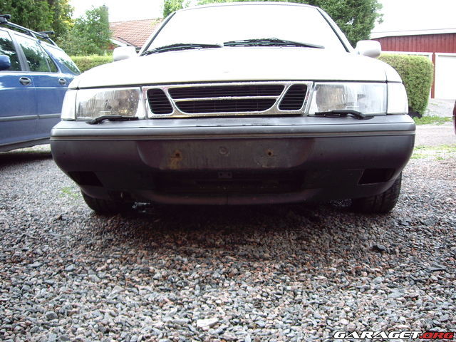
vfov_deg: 37.7
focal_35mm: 38
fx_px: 501
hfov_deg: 49.0
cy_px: 171
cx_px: 228
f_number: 2.7
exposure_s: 1/20
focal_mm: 6.2
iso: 100
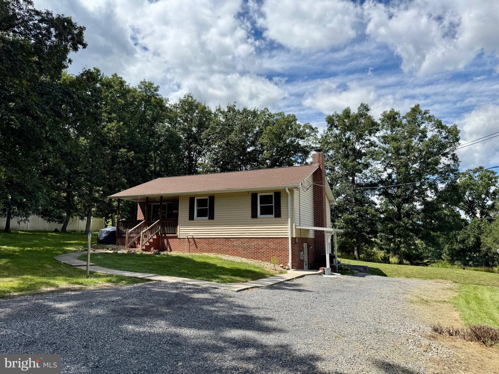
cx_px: 250
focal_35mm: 24
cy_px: 187
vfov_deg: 56.8
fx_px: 346
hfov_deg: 71.6
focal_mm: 6.76
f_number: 1.78
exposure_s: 1/4608
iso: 80
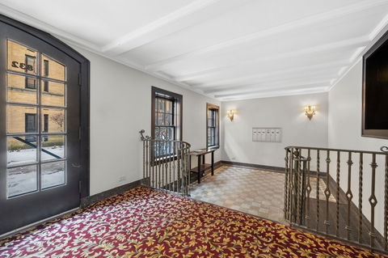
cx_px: 194
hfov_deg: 104.3
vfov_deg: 81.1
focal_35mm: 14
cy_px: 129
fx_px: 151
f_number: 9.5
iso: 800
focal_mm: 14
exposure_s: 1/4
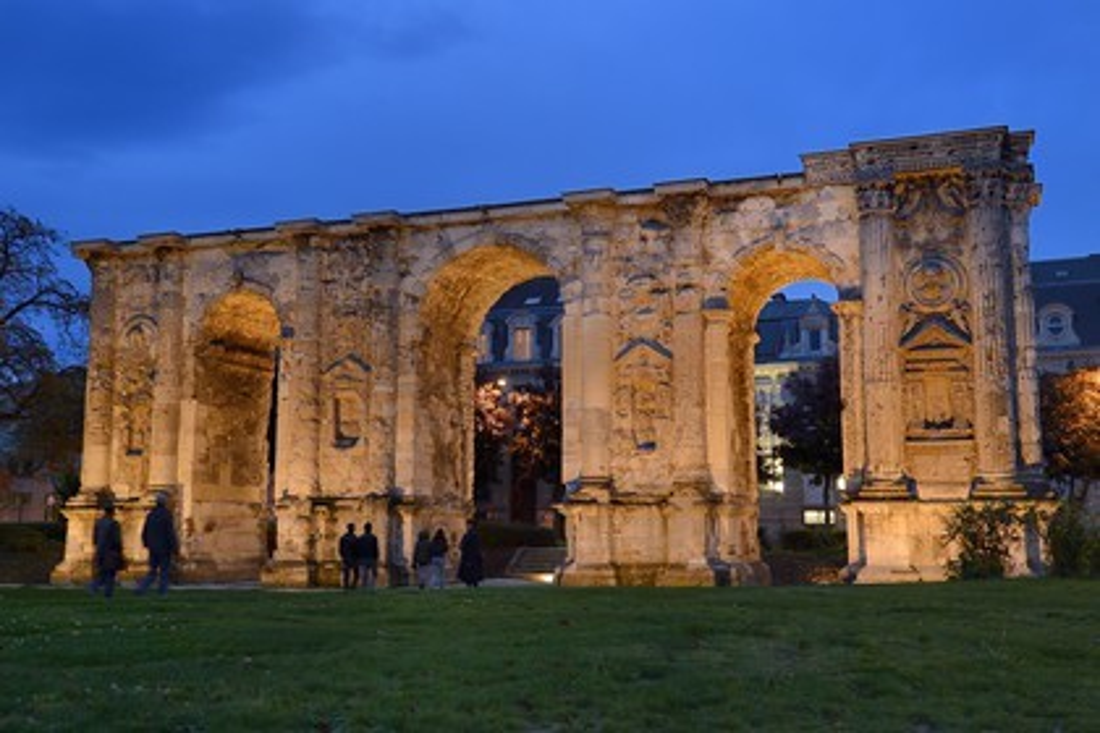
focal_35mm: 32
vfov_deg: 41.1
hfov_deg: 58.7
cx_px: 550
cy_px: 366
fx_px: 978
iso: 800
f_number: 4.5
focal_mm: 32
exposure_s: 1/10
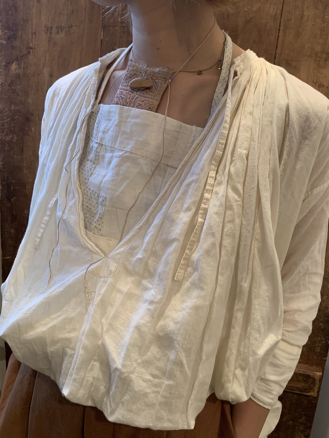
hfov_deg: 53.1
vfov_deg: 67.3
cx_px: 164
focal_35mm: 26
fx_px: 329
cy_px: 219
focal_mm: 4.25
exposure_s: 1/50
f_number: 1.8
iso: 200
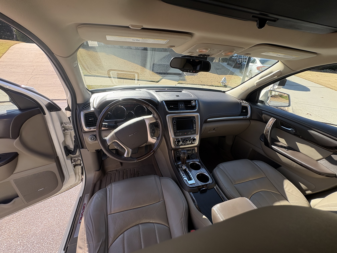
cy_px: 126
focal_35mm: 14
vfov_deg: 85.7
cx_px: 168
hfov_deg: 102.1
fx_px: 136
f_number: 2.2
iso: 64
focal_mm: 2.22
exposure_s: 1/232
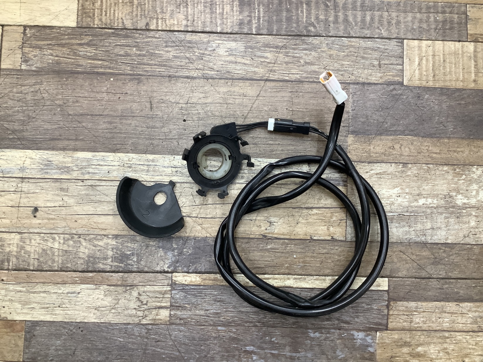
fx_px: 433
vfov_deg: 45.5
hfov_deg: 58.3
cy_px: 181
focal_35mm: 31
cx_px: 242
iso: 160
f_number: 2.4
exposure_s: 1/60
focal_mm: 3.3
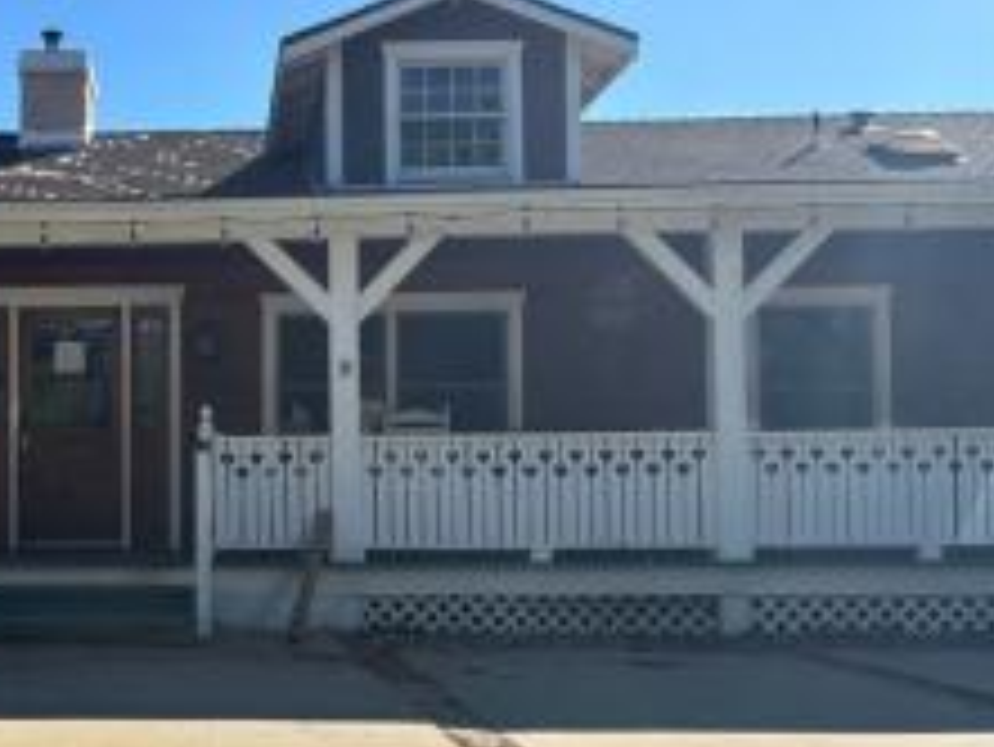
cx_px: 112
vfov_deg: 30.8
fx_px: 1350
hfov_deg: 37.9
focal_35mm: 47
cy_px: 454
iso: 50
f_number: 1.6
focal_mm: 5.96
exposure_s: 1/5076
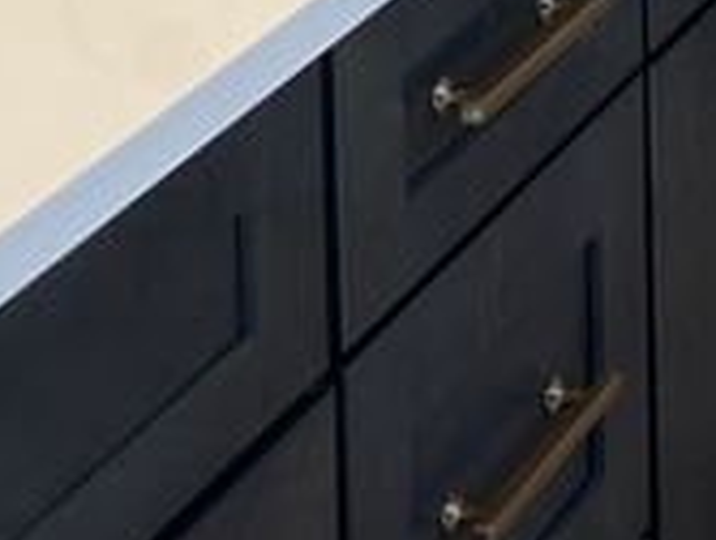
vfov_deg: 8.3
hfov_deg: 11.1
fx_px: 3296
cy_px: -917
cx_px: 1496
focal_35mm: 159
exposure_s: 1/120
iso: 50
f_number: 1.5
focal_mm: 5.7
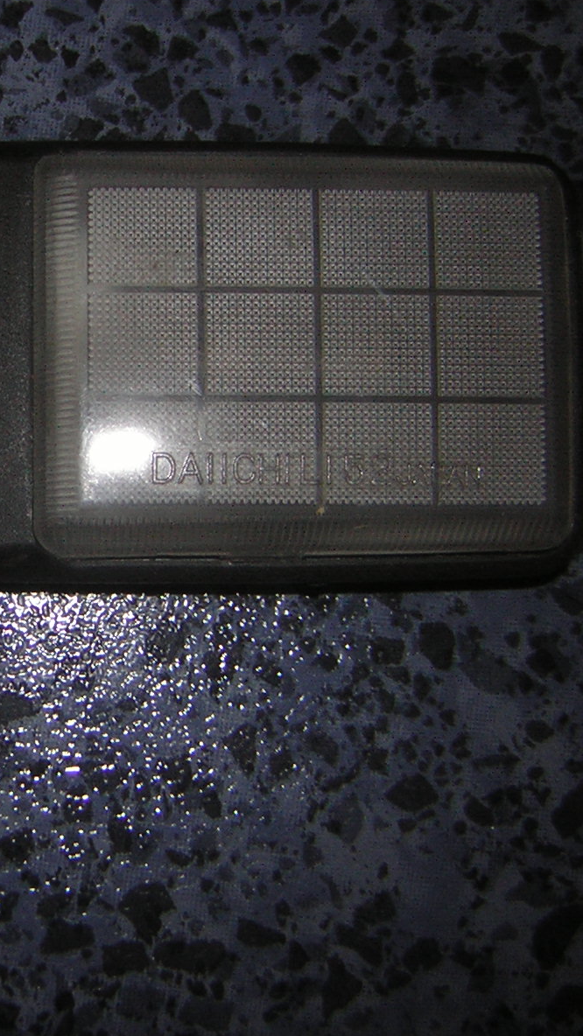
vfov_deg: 39.2
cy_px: 512
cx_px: 93
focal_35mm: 53
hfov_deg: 22.2
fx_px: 1457
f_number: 2.6
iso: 50
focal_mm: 4.7
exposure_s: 1/60.1
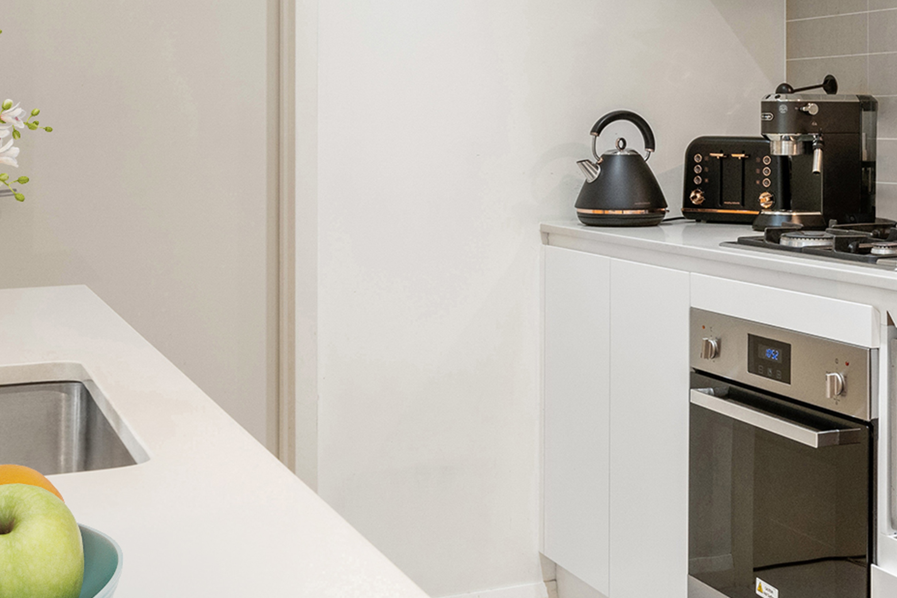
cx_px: 711
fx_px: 1370
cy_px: 115
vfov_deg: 24.2
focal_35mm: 55
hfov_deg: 35.2
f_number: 9
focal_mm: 17
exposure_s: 1/3
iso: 500
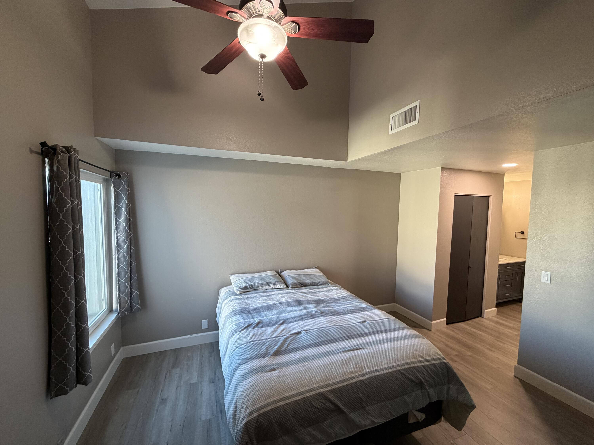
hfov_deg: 102.1
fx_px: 240
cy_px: 222
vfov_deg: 85.7
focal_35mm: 14
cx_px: 297
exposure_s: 1/60
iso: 320
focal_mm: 2.22
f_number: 2.2
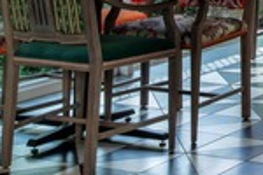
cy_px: -165
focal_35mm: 136
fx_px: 993
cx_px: 456
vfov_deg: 9.5
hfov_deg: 13.7
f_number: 16
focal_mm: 24
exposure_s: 1/50
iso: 200
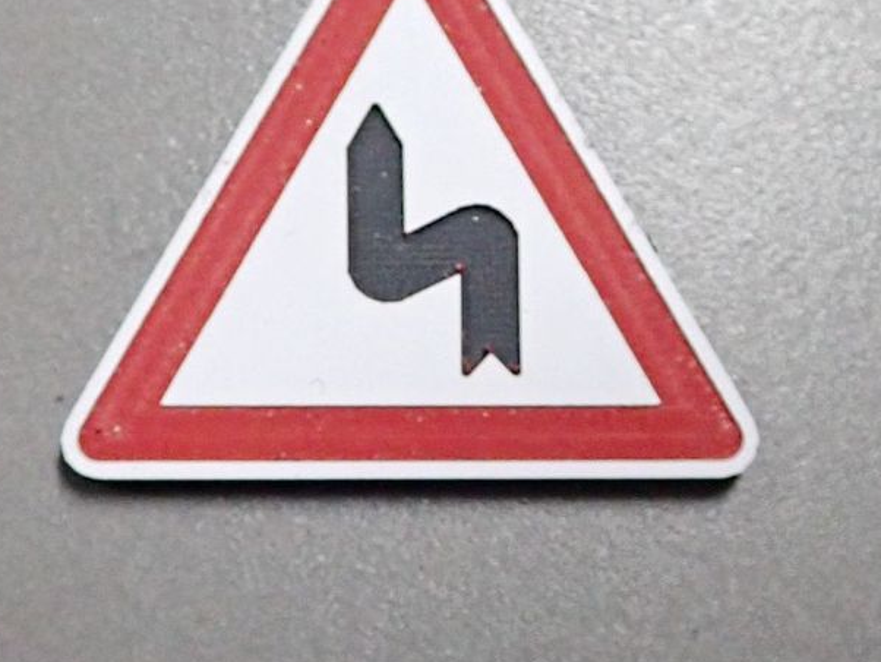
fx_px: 1299
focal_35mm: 51
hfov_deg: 37.4
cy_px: 258
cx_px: 401
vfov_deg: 28.5
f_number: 2.3
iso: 640
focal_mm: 5.5
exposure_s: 1/160
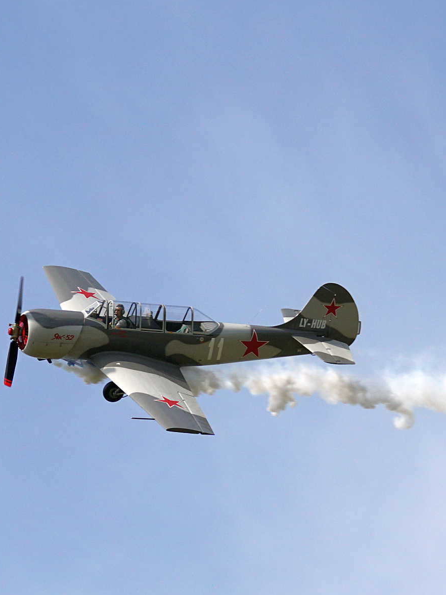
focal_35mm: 265
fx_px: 4552
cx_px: 279
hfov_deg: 5.6
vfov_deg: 7.5
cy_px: 297
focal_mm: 120
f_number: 6.3
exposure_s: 1/1600
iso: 200
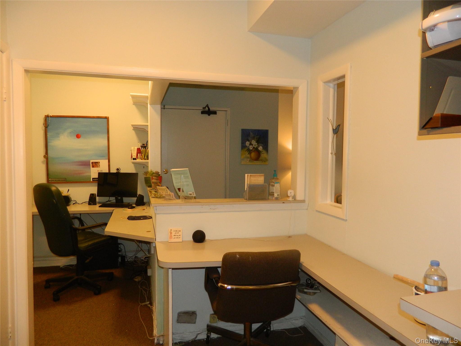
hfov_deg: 69.4
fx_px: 333
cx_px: 230
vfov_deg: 54.9
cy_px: 173
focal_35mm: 25
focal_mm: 4.5
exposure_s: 1/30
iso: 200
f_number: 3.1
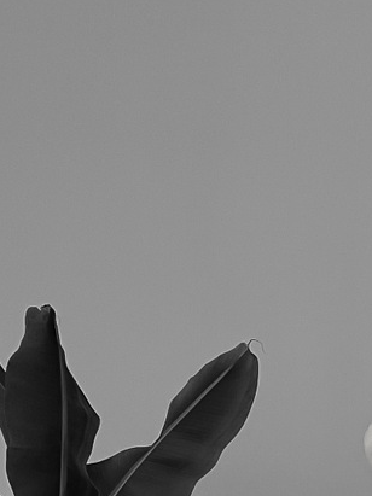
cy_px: 883
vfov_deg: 15.2
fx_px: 1620
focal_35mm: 113
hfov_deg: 12.2
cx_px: 627
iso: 20
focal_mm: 3
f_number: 1.8
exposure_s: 1/120
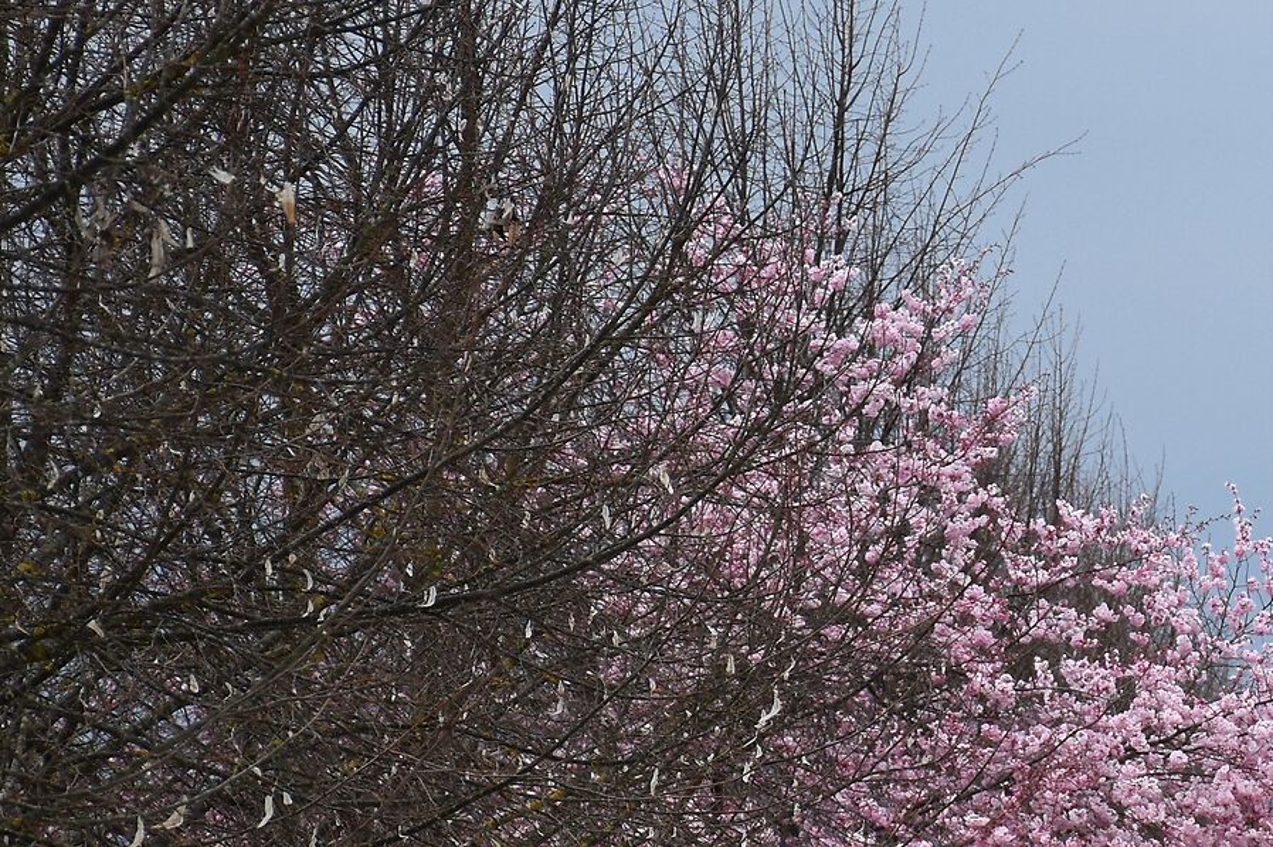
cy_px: 534
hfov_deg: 5.7
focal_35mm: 361
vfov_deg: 3.8
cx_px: 1656
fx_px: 12760
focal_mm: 90
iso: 220
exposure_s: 1/500
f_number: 5.6
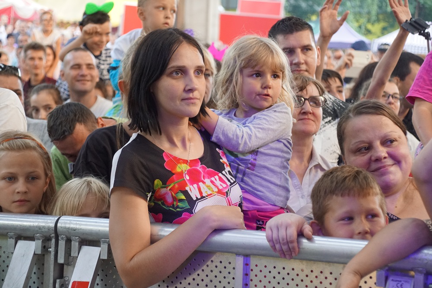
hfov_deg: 19.5
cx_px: 216
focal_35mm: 105
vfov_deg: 13.0
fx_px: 1260
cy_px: 144
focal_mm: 70
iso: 2000
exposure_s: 1/160
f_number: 5.6
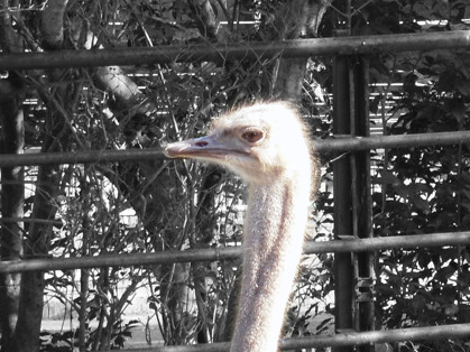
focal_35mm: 274
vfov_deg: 5.4
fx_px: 3719
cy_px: 128
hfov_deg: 7.2
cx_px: 306
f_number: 5.8
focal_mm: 20
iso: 250
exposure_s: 1/100
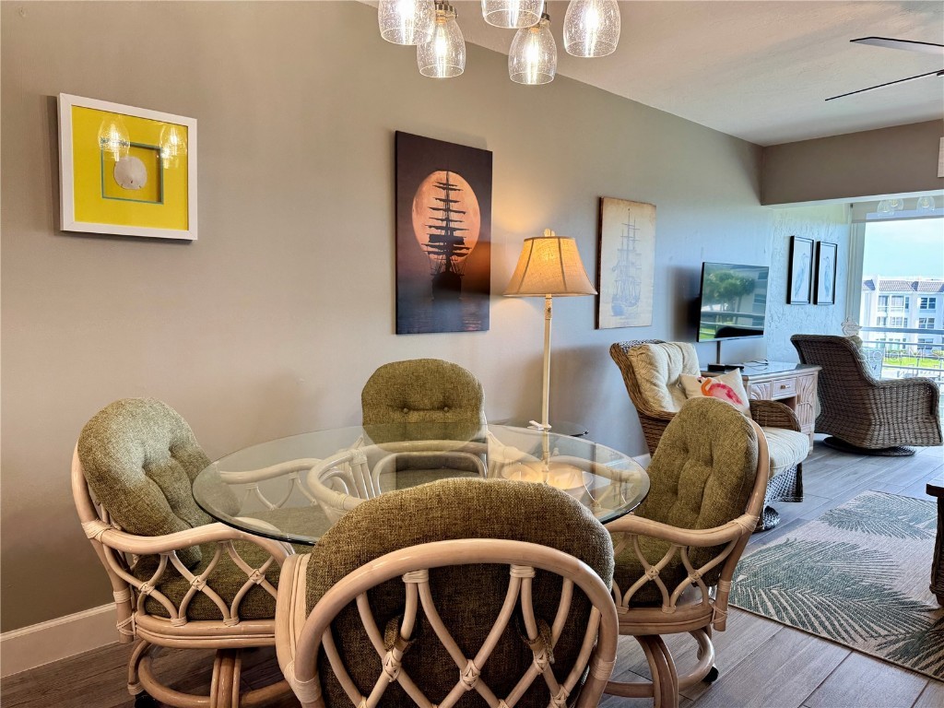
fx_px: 654
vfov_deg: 56.8
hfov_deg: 71.6
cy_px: 354
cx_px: 472
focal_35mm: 24
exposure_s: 1/120
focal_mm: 6.76
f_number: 1.78
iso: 80
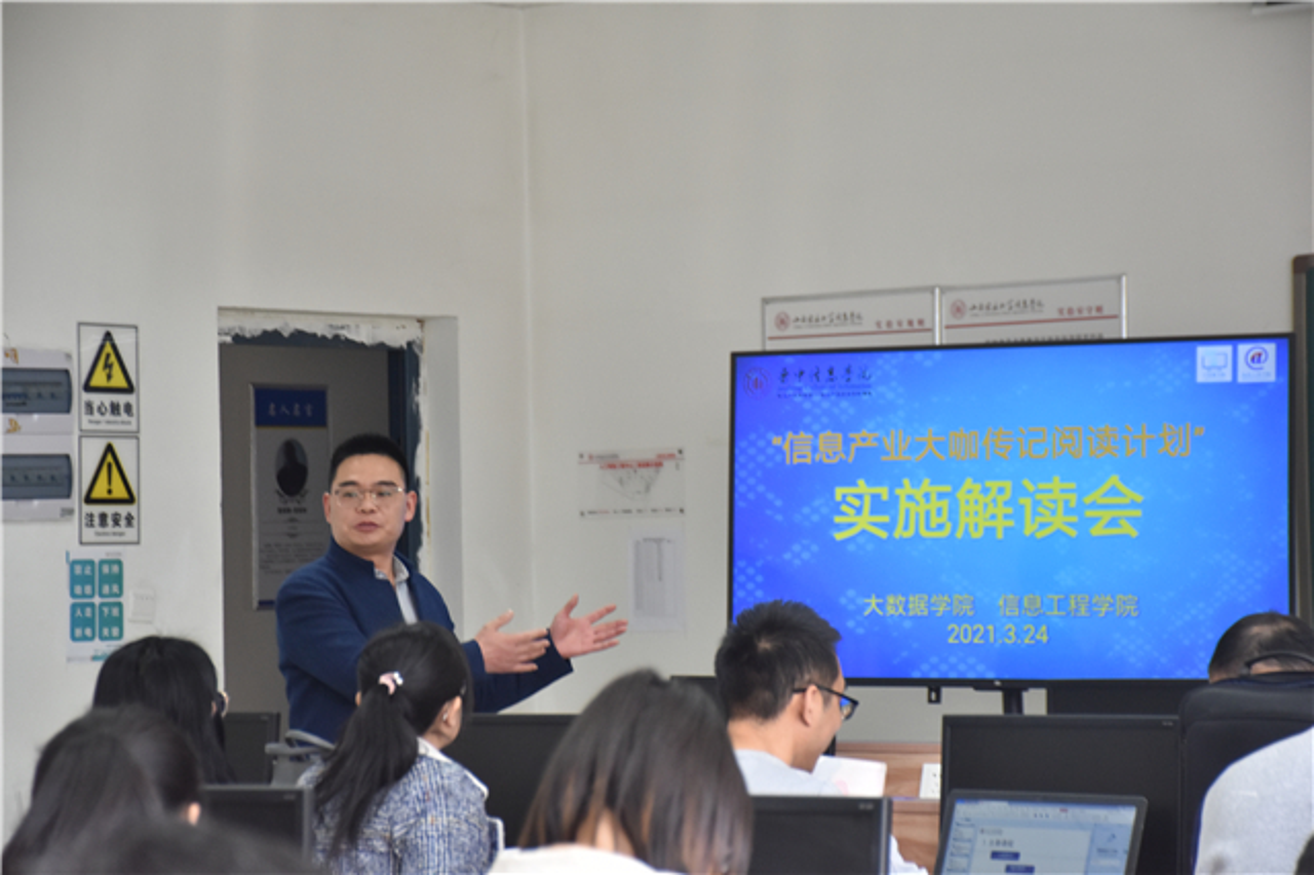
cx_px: 657
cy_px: 438
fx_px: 4651
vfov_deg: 10.7
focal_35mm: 128
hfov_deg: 16.1
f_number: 5.3
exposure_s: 1/60
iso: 800
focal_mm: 85
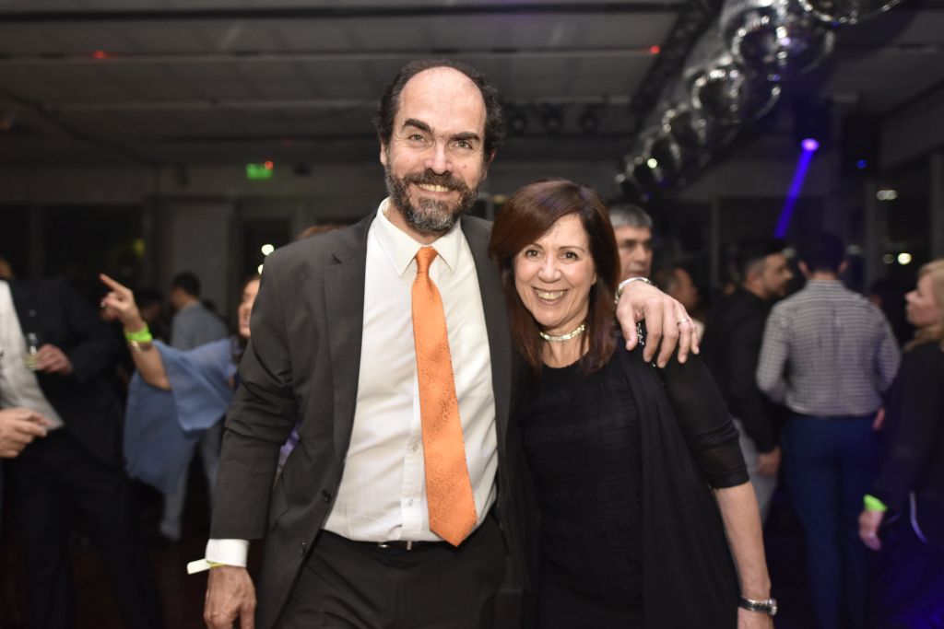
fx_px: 787
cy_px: 314
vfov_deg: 43.6
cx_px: 472
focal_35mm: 30
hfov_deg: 61.9
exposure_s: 1/200
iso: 1000
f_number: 1.4
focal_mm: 20
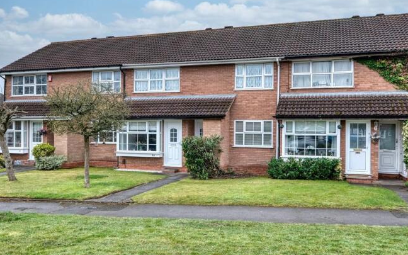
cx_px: 202
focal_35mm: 34
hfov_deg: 56.7
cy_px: 129
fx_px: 378
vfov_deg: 37.3
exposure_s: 1/160
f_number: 8
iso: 160
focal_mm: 21.9
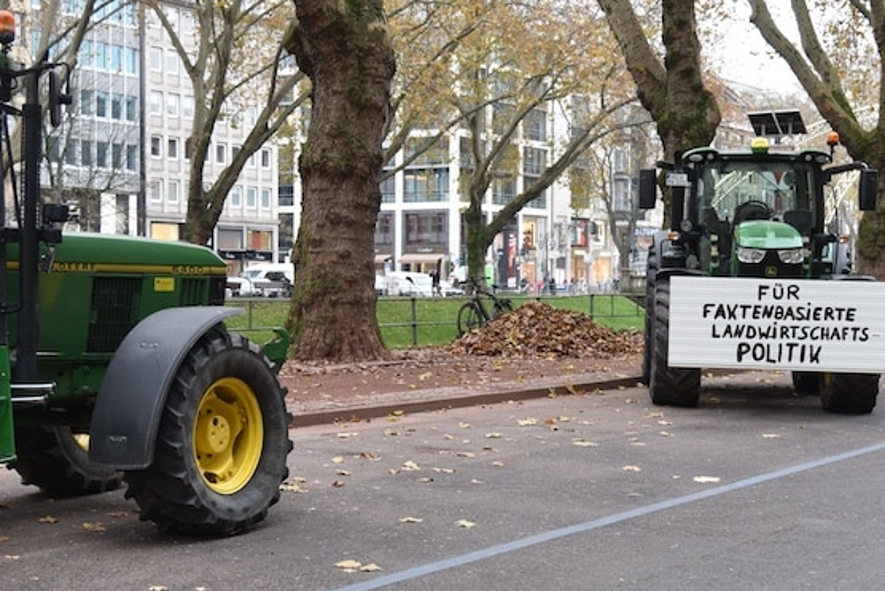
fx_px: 1721
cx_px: 482
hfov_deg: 28.8
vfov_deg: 19.5
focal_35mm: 70
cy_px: 323
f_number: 4
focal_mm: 38
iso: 400
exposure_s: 1/80
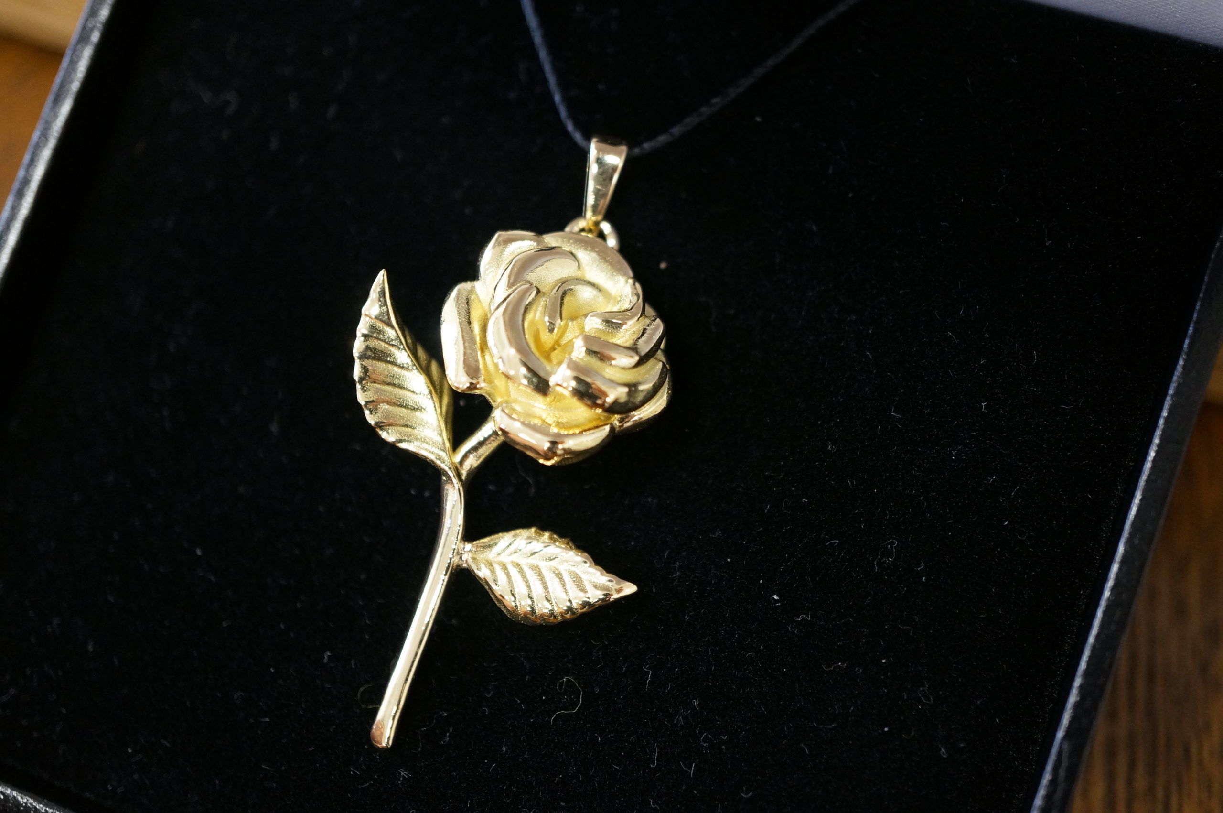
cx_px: 612
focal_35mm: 45
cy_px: 406
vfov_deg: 29.8
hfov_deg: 43.6
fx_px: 1527
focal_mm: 30
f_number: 4
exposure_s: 1/60
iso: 1600
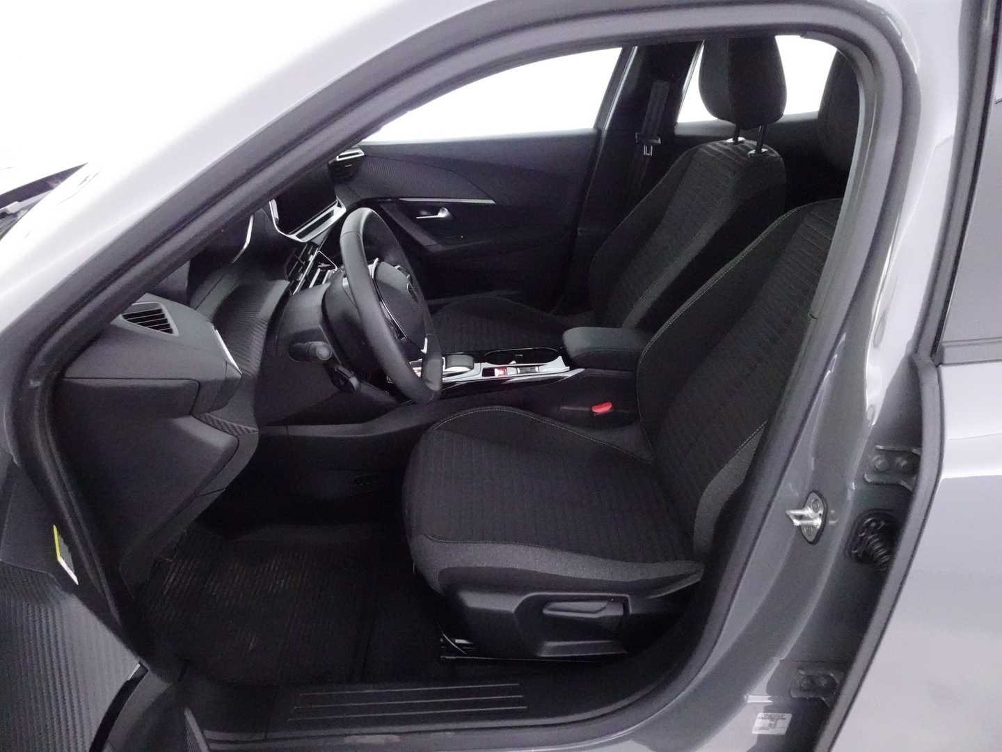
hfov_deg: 71.6
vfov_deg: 56.8
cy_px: 376
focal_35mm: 24
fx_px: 695
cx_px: 501
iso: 3200
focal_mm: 4.25
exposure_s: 1/30
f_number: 3.5
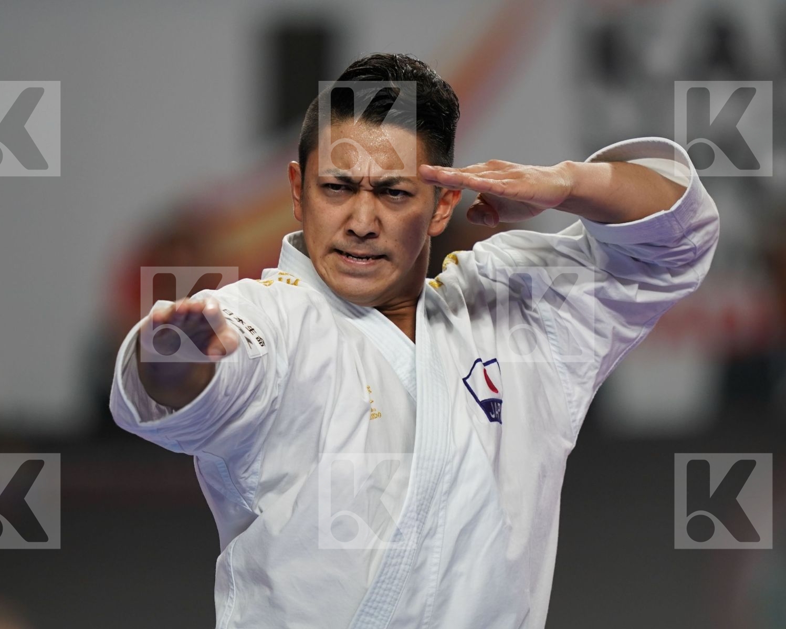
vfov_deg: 2.3
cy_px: 314
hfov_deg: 2.9
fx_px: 15751
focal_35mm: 677
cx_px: 368
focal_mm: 400
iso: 640
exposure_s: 1/400
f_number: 2.8
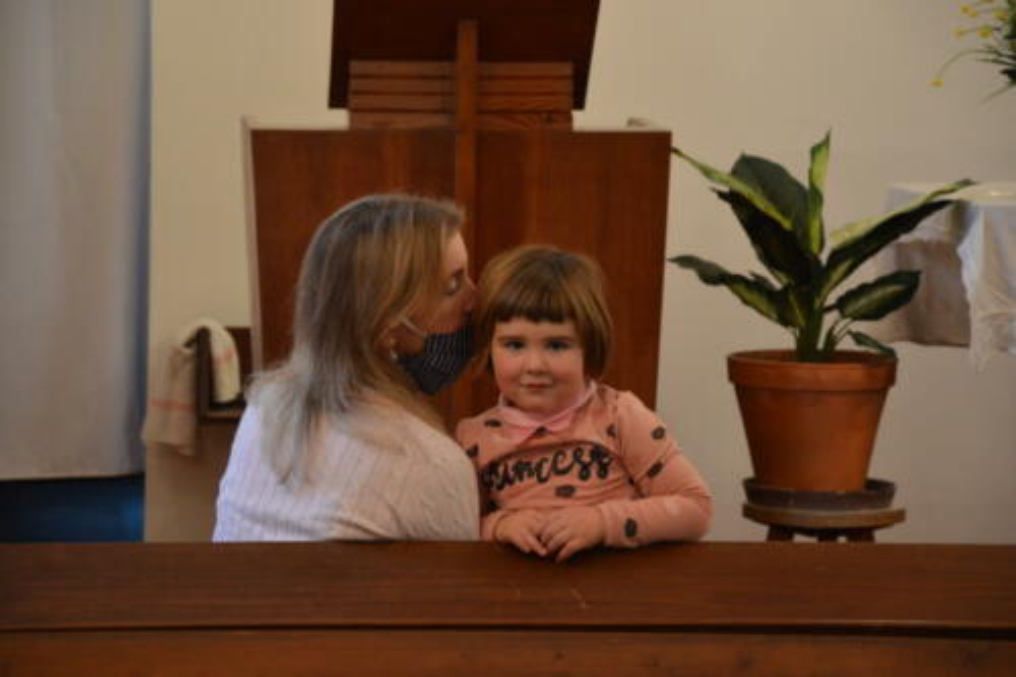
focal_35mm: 158
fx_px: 4443
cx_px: 508
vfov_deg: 8.7
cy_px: 338
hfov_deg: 13.0
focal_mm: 105
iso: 1600
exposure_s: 1/25
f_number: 5.6
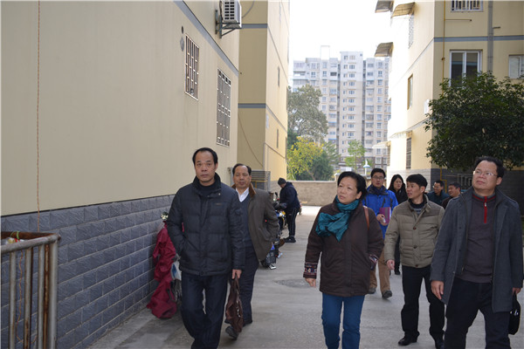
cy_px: 174
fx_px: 524
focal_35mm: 36
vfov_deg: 36.9
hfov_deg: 53.1
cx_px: 262
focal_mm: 24
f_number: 3.8
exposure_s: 1/200
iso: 110
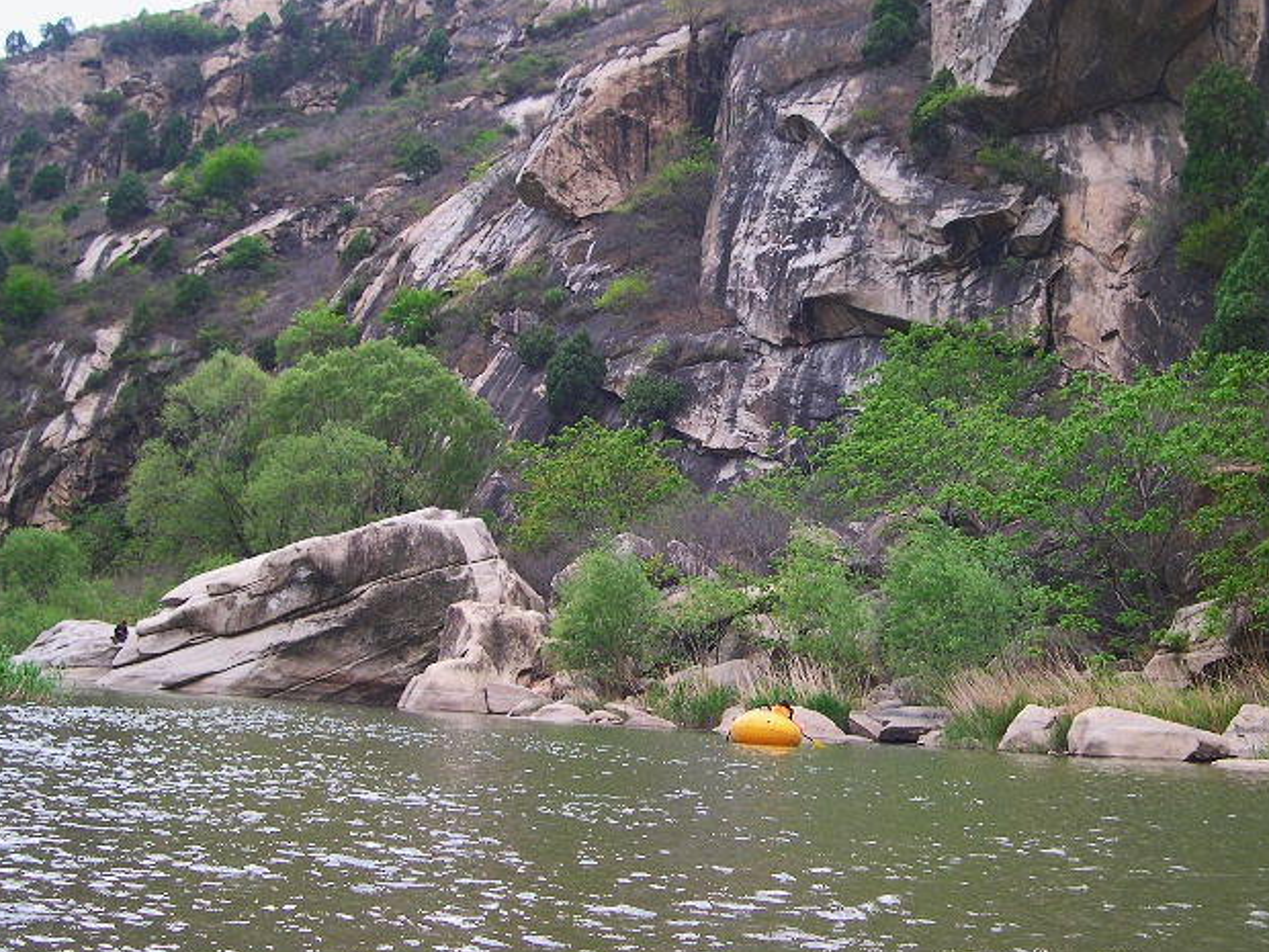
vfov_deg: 29.6
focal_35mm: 49
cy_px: 397
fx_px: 1796
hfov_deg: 38.9
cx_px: 702
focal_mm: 8
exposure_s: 1/319
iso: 100
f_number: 2.8
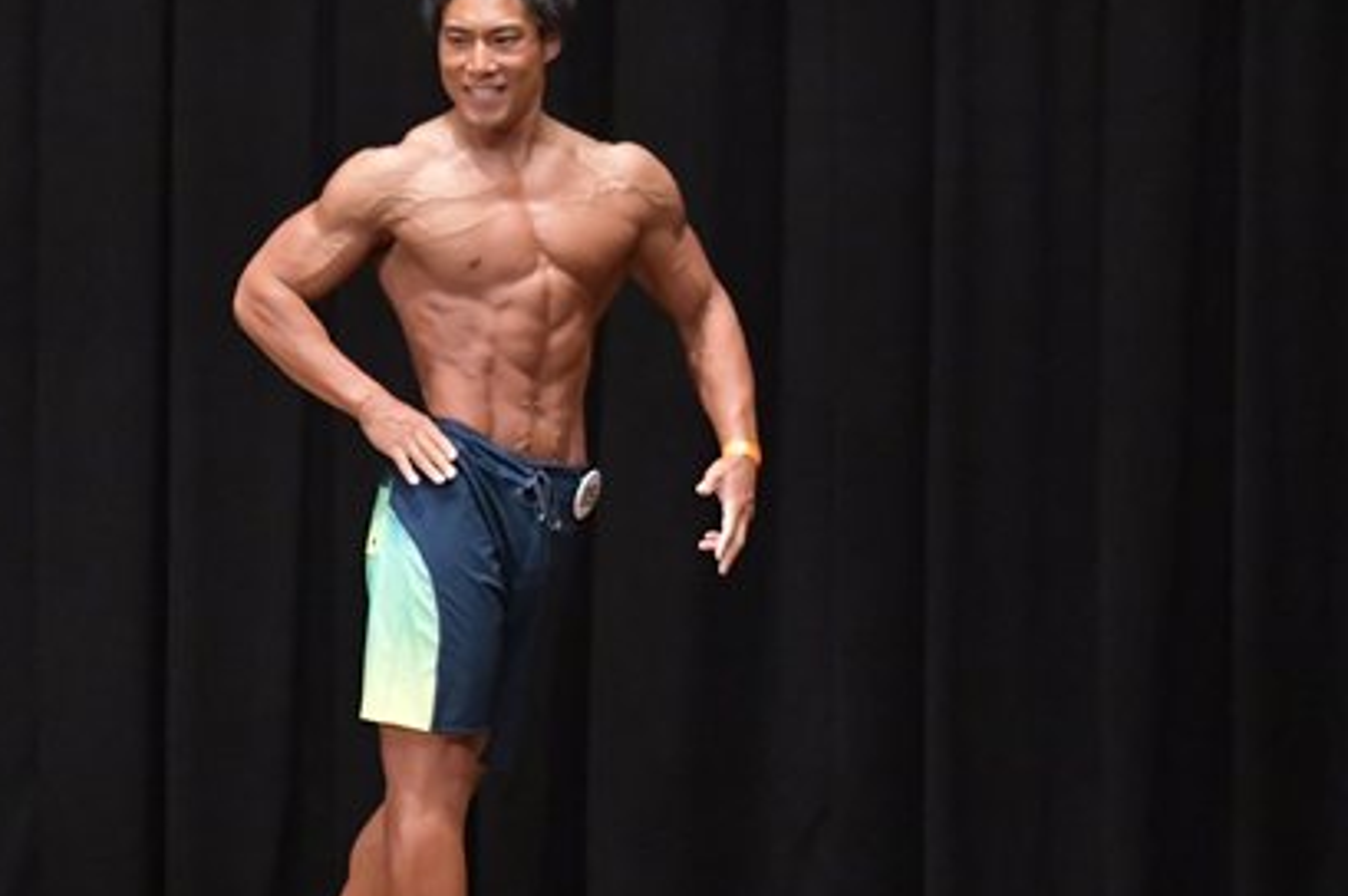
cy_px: 517
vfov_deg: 4.0
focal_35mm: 347
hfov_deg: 5.9
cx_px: 97
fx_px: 12982
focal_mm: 122
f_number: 5.6
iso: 6400
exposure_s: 1/400
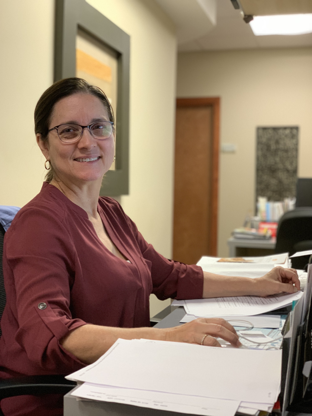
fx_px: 625
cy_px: 208
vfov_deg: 36.8
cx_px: 156
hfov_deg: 28.0
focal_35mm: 52
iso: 320
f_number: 2.4
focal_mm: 6
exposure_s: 1/60
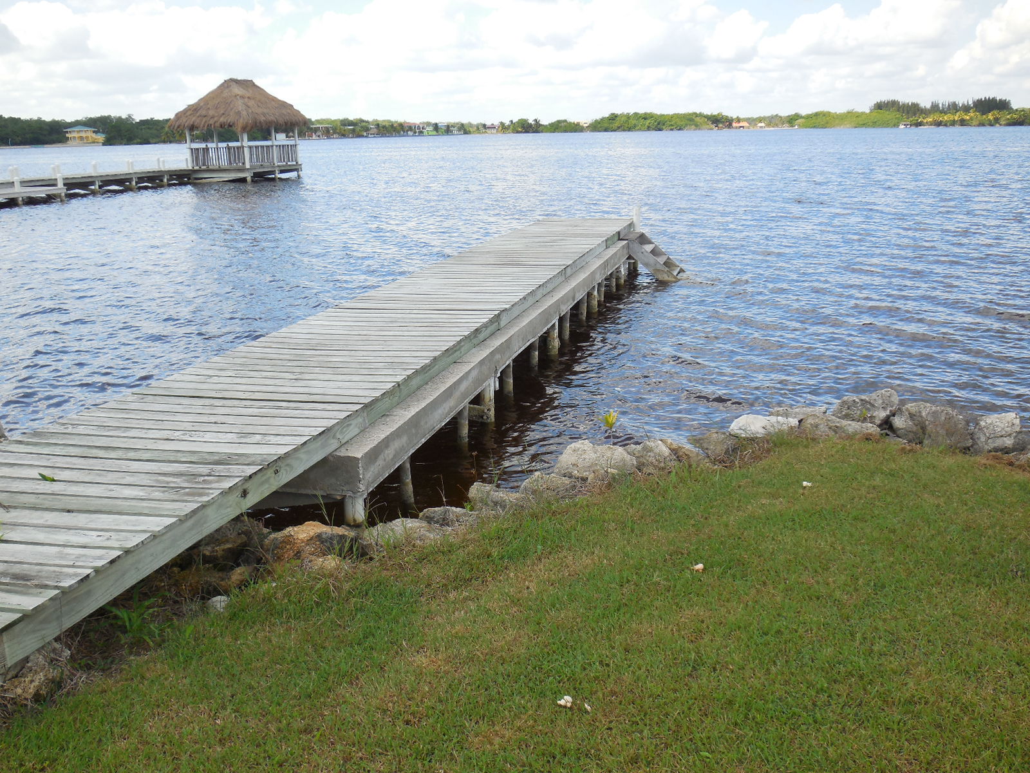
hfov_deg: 54.0
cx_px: 515
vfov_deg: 41.8
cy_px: 386
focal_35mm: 34
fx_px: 1012
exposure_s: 1/640
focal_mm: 6.1
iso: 125
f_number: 3.4
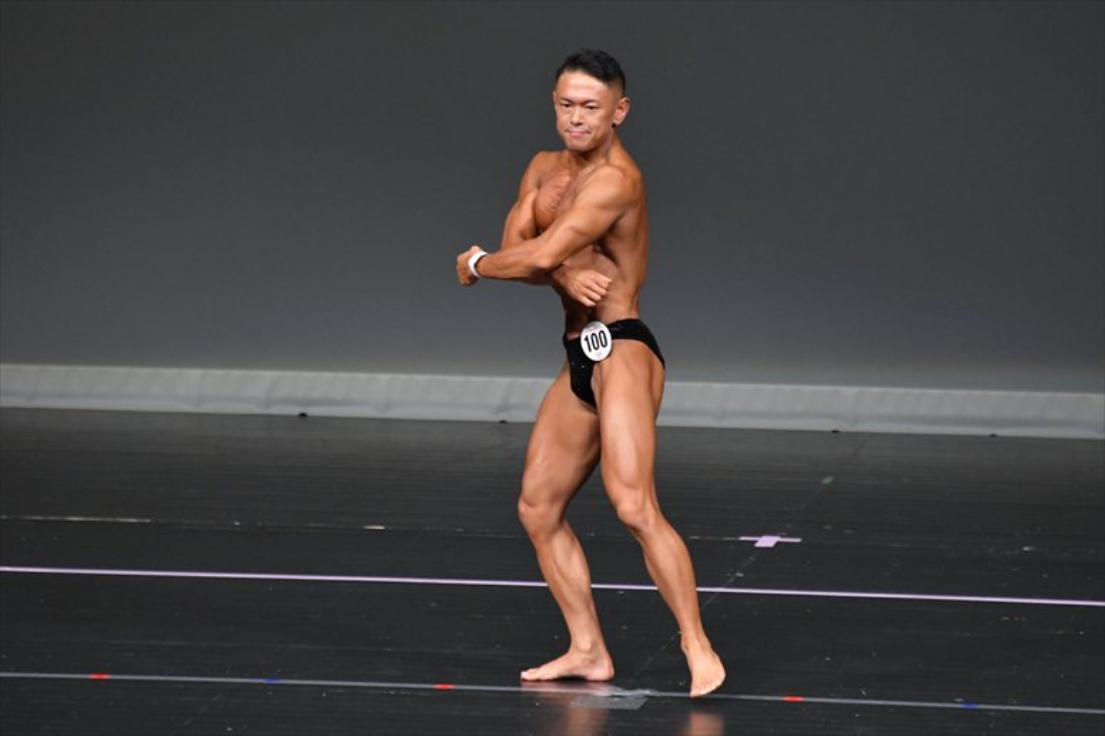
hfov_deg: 5.5
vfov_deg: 3.7
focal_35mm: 375
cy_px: 368
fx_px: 11505
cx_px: 552
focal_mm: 250
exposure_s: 1/400
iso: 4000
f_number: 5.6
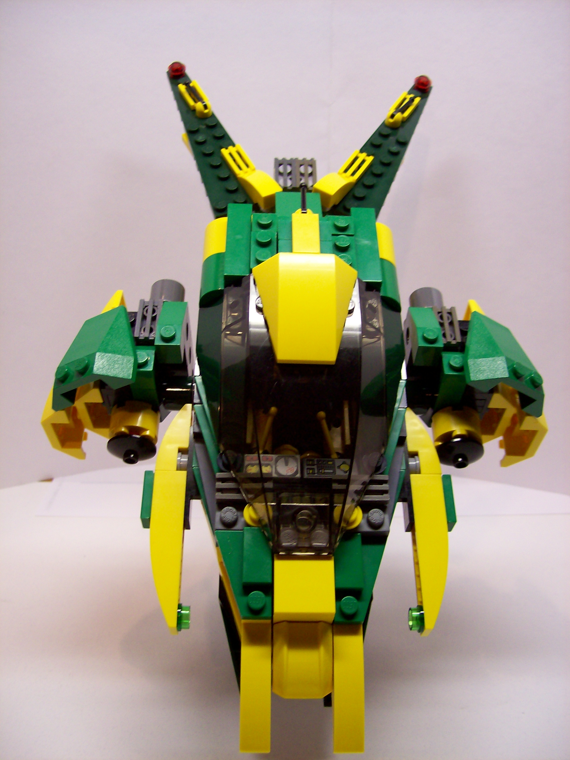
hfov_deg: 39.6
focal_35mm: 36
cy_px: 380
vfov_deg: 51.4
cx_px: 285
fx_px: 791
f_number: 2.7
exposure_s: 1/34.7
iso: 80
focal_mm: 6
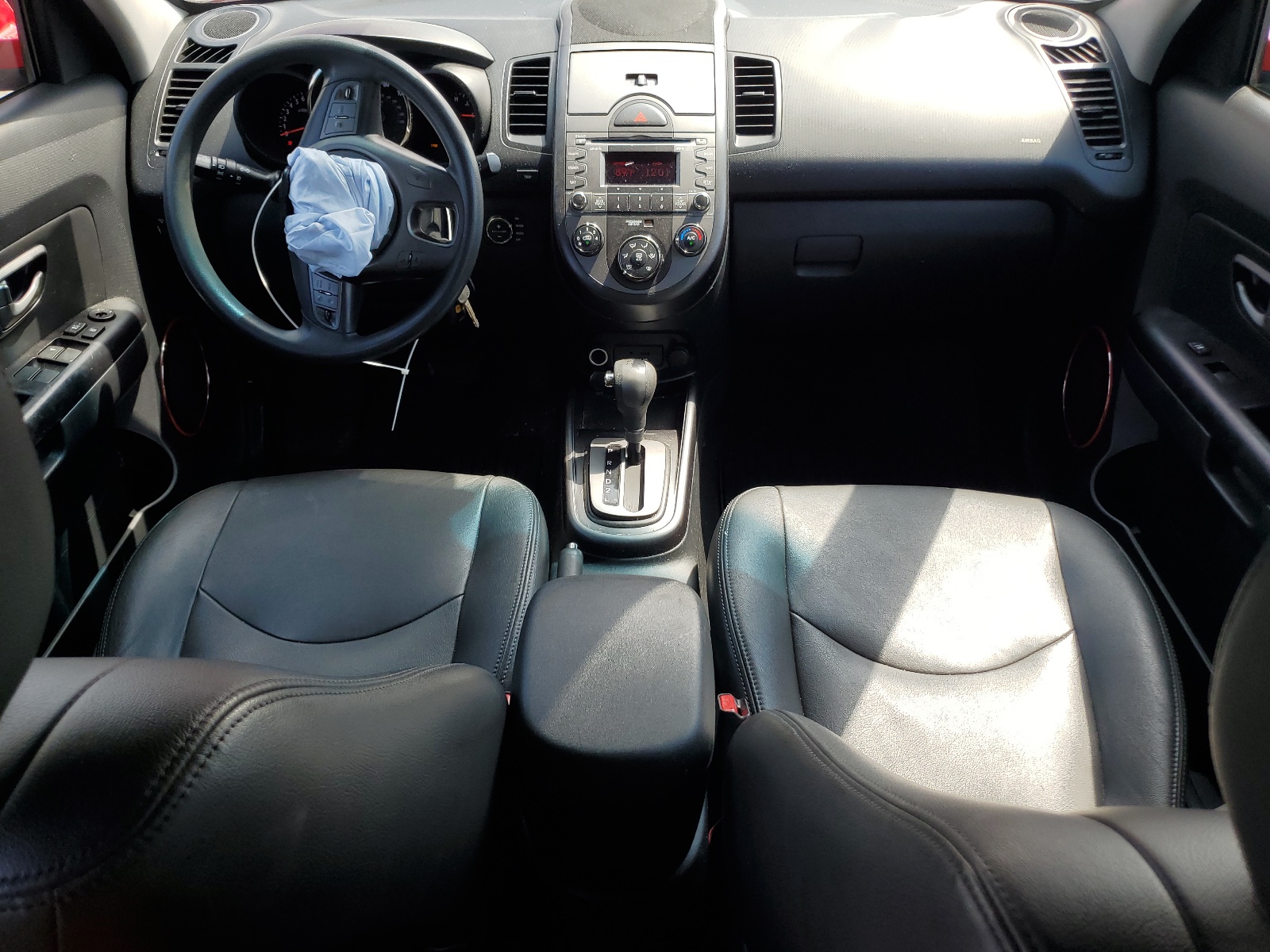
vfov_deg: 53.1
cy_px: 476
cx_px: 635
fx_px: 954
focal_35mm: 26
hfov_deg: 67.3
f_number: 1.5
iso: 50
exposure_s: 1/526
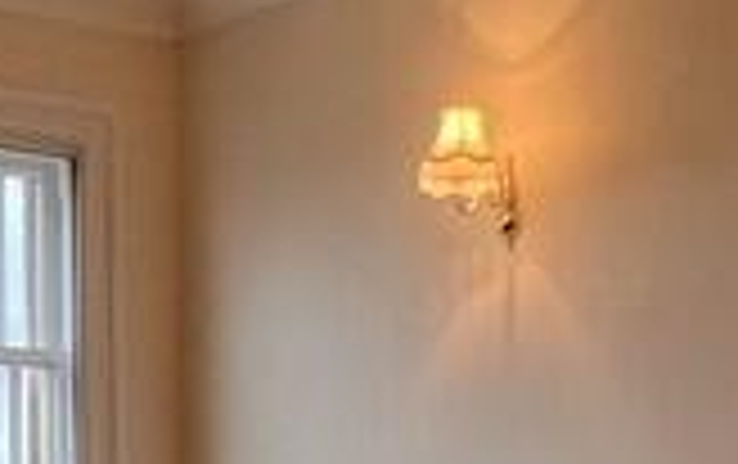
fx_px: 1732
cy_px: 703
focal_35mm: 86
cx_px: 40
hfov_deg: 23.3
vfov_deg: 14.2
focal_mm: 1.57
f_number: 1.8
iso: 100
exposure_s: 1/100
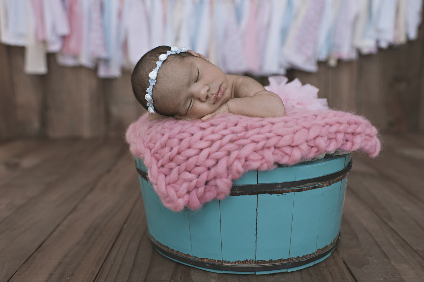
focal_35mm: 35
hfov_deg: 54.5
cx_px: 212
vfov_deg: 37.8
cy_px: 141
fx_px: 412
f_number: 2.8
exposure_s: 1/200
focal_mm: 35
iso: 400
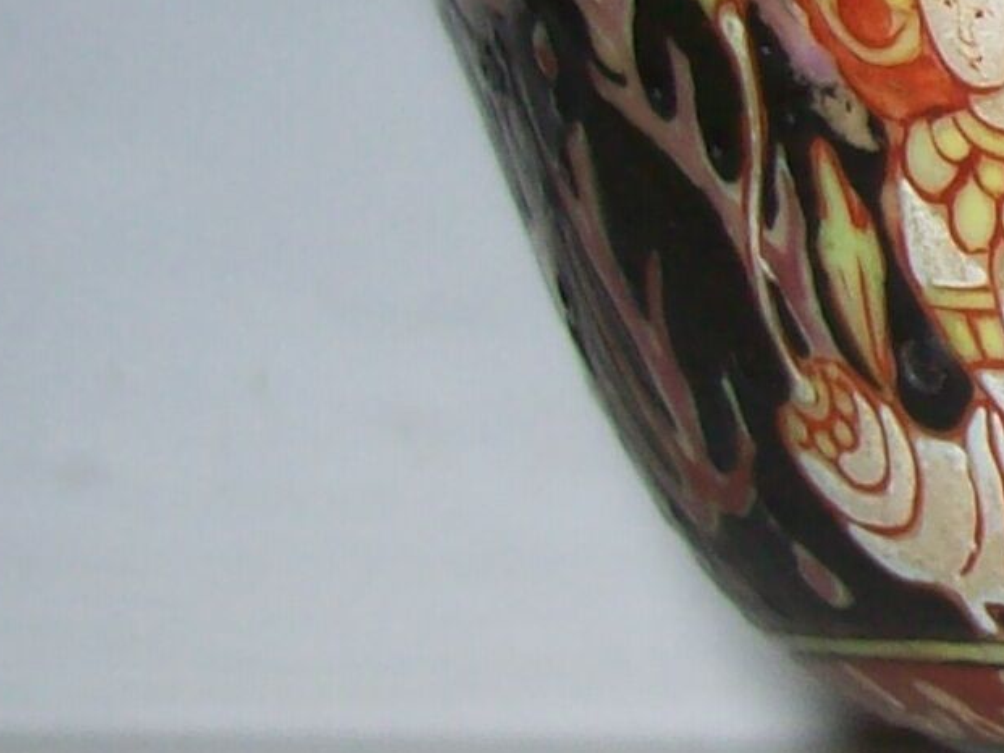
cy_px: 289
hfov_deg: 11.1
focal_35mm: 165
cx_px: 1892
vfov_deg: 9.0
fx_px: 4787
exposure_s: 1/64
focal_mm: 6
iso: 80
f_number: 2.7
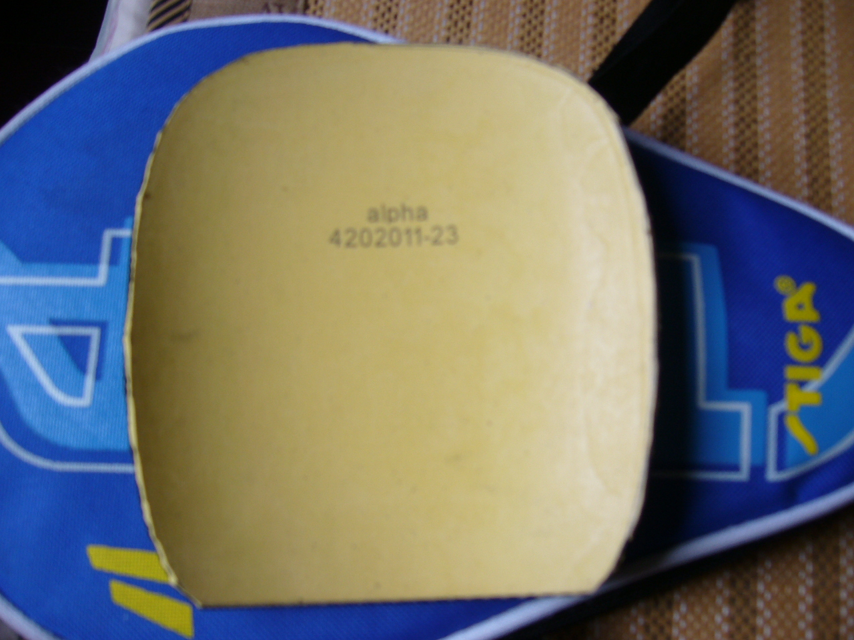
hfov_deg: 52.6
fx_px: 863
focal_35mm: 35
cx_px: 427
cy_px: 320
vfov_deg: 40.7
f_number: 2.8
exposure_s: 1/50
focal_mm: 5.8
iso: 80
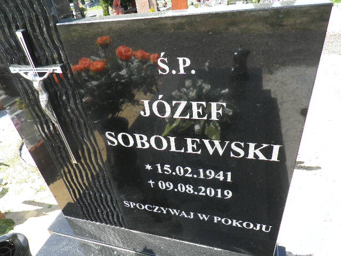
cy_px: 128
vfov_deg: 56.8
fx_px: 236
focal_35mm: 24
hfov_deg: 71.6
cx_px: 170
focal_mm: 4.3
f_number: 3.3
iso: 64
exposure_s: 1/200
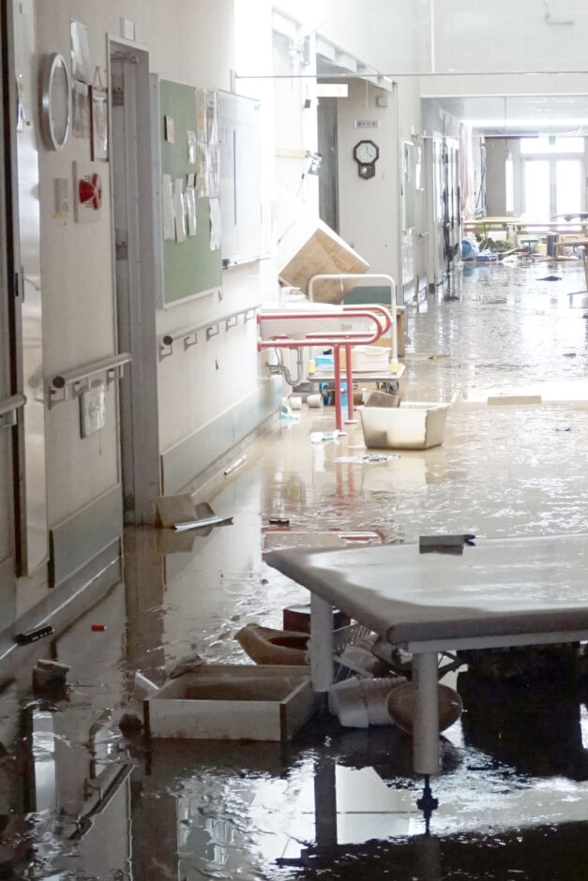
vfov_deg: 20.8
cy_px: 426
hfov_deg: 13.9
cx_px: 495
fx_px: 2400
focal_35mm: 98
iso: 1600
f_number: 4.5
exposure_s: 1/160
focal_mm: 24
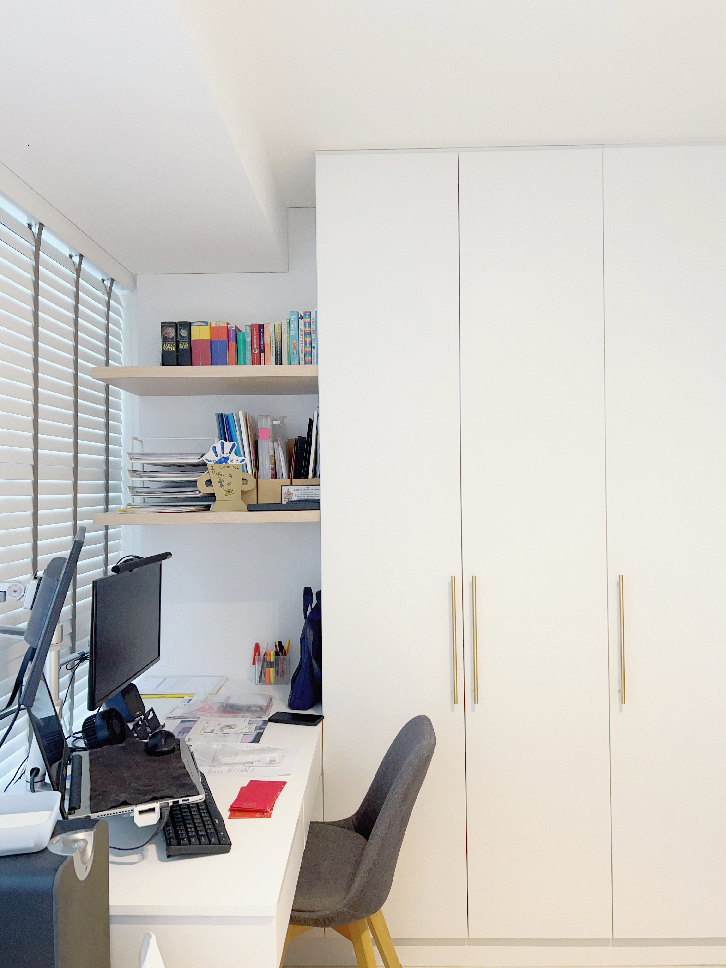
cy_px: 484
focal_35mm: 26
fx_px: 727
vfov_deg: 67.3
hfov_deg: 53.1
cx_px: 363
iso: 100
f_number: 1.5
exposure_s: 1/50
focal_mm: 5.7
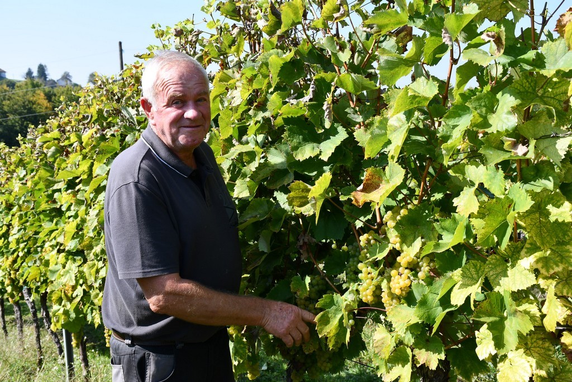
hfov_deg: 41.1
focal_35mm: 48
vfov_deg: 28.1
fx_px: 763
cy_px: 191
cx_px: 286
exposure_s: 1/250
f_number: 8
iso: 200
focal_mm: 32
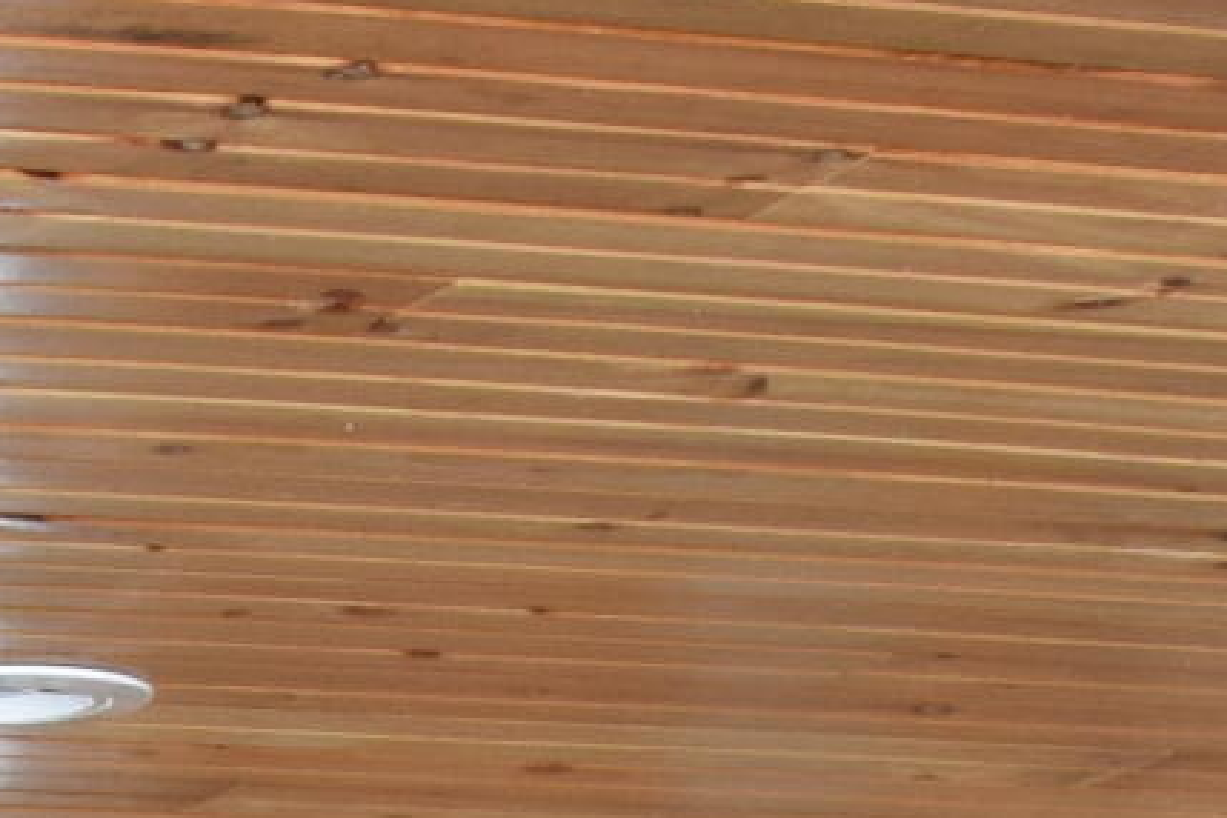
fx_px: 6441
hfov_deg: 10.7
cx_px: -149
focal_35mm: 189
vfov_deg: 6.7
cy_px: 2254
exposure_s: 1/125
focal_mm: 18
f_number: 5.6
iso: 560
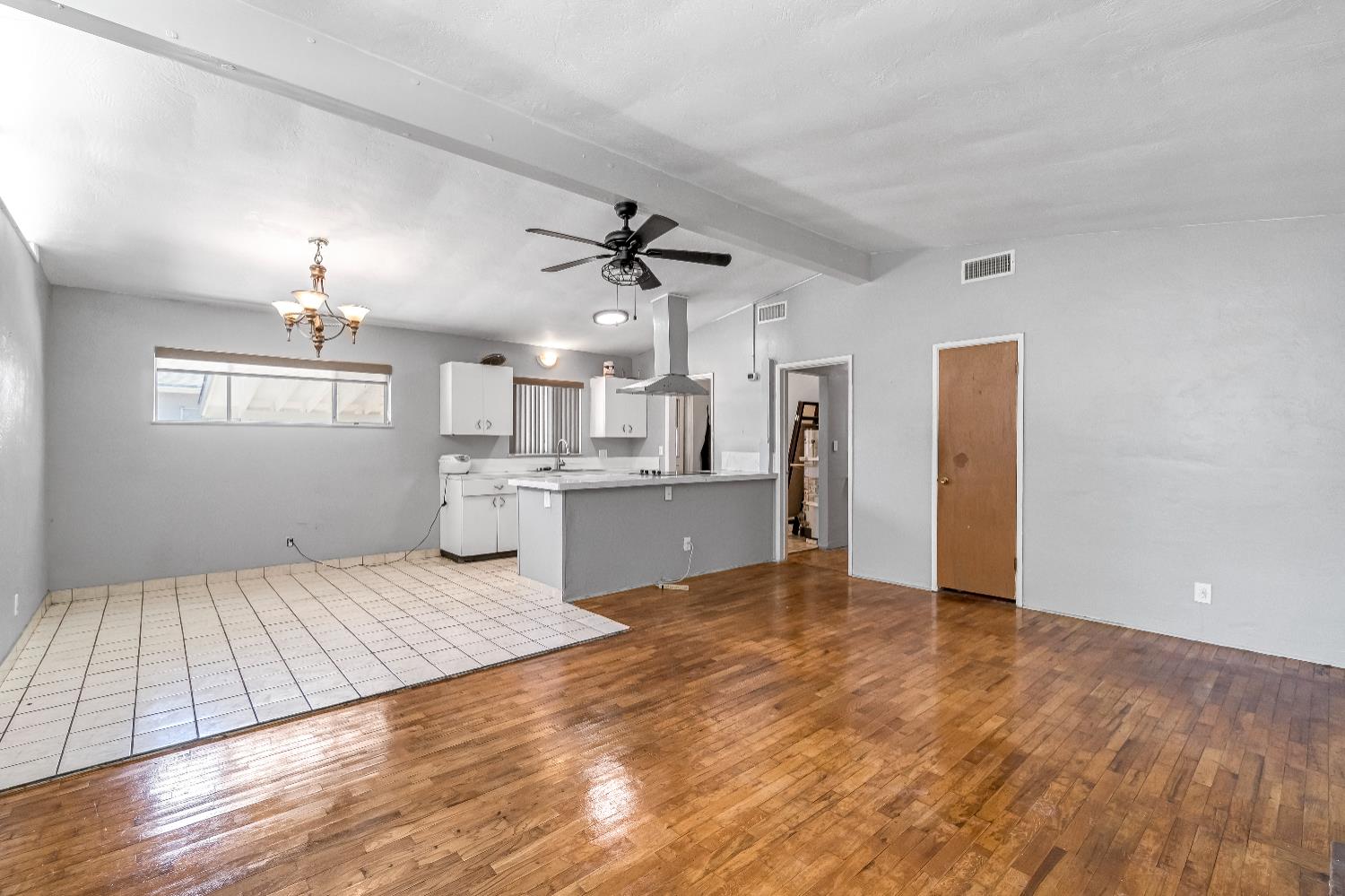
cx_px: 672
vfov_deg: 77.3
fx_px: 560
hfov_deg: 100.4
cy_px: 448
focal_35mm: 15
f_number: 8
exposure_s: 1/15
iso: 320
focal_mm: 10
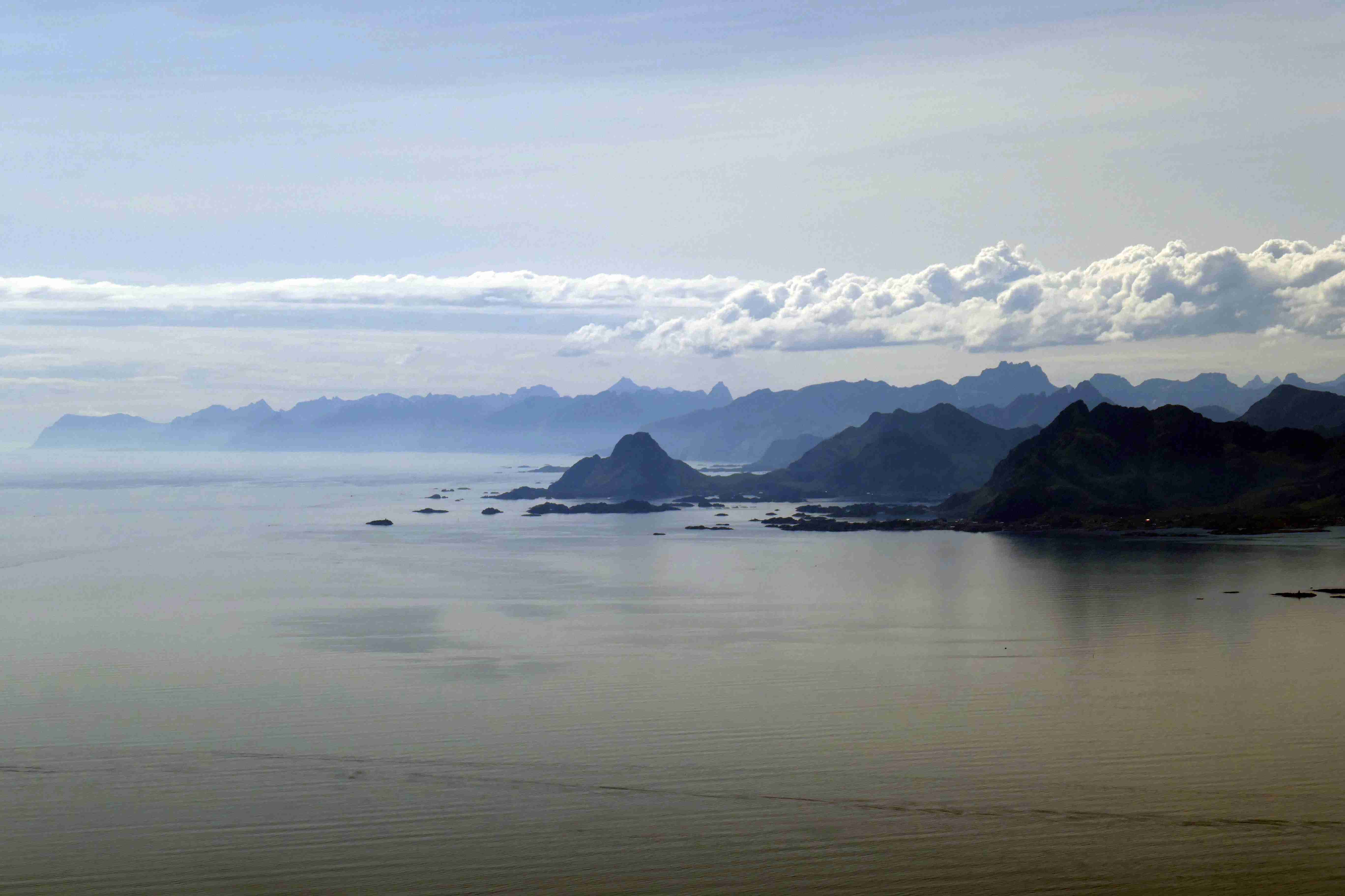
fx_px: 4072
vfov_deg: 12.6
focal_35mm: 109
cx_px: 672
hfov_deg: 18.8
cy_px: 448
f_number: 8
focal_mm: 39.6
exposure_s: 1/1600
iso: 125
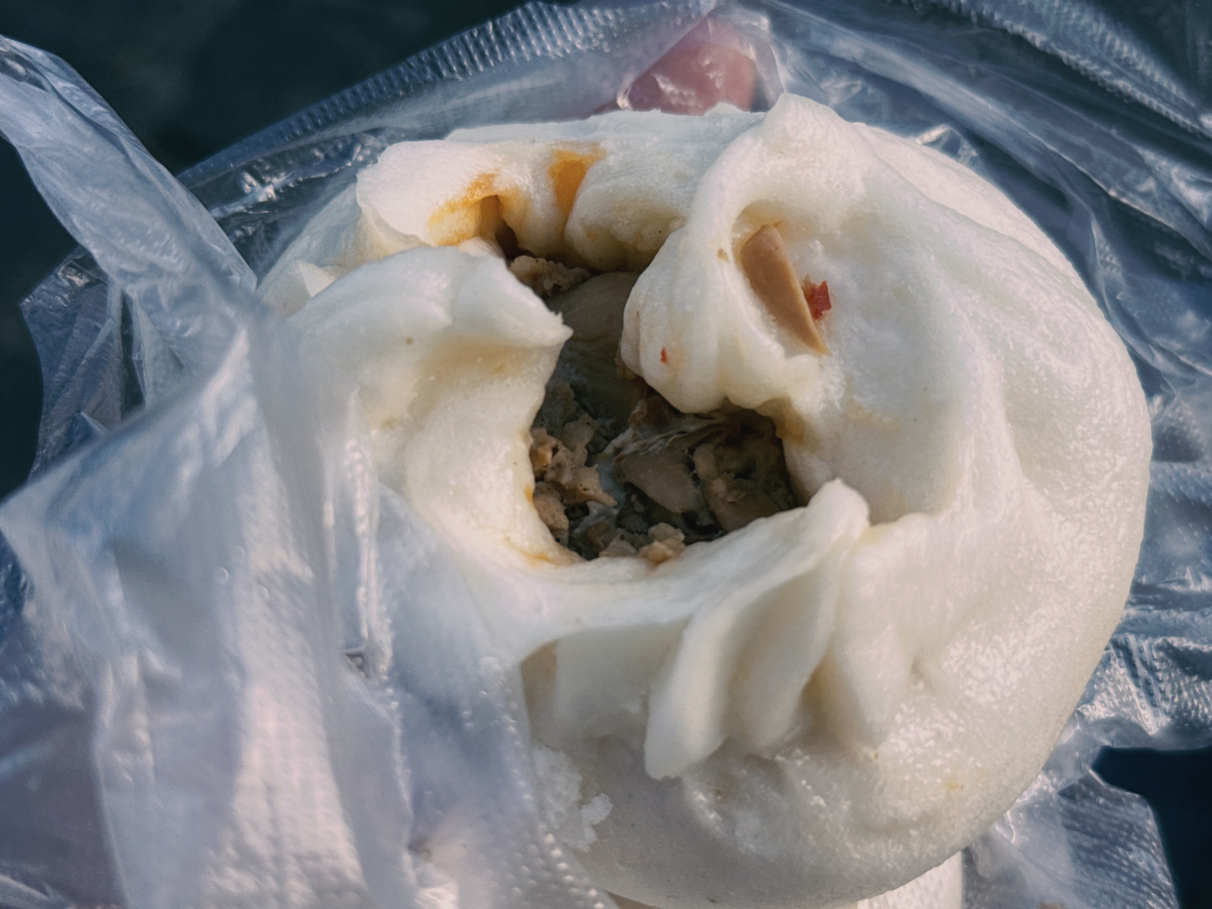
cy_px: 454
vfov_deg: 30.3
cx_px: 606
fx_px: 1681
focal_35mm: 48
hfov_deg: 39.7
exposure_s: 1/928
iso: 64
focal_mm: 6.76
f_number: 1.78
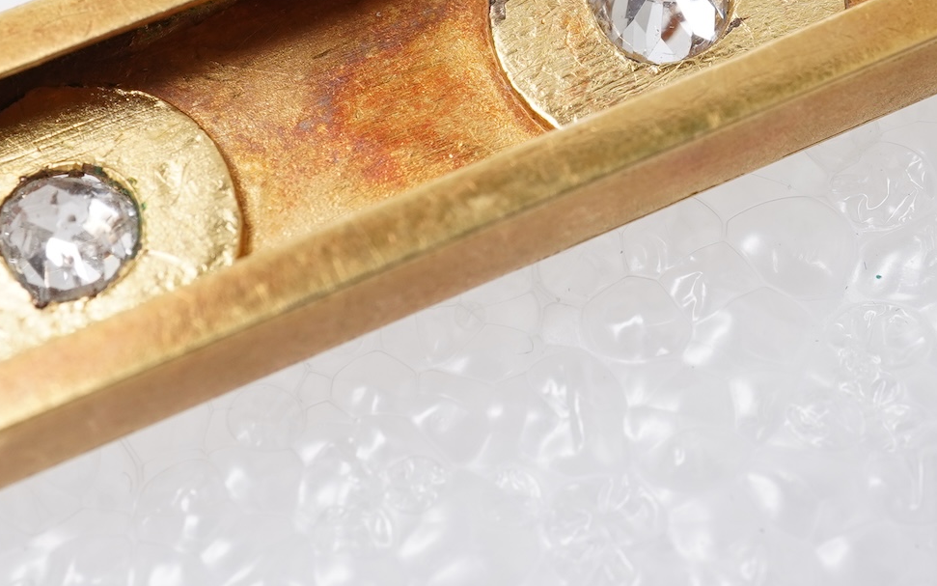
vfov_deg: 13.9
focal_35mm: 93
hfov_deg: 22.2
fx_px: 2375
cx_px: 634
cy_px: 40
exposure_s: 1/125
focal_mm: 30
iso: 320
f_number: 20
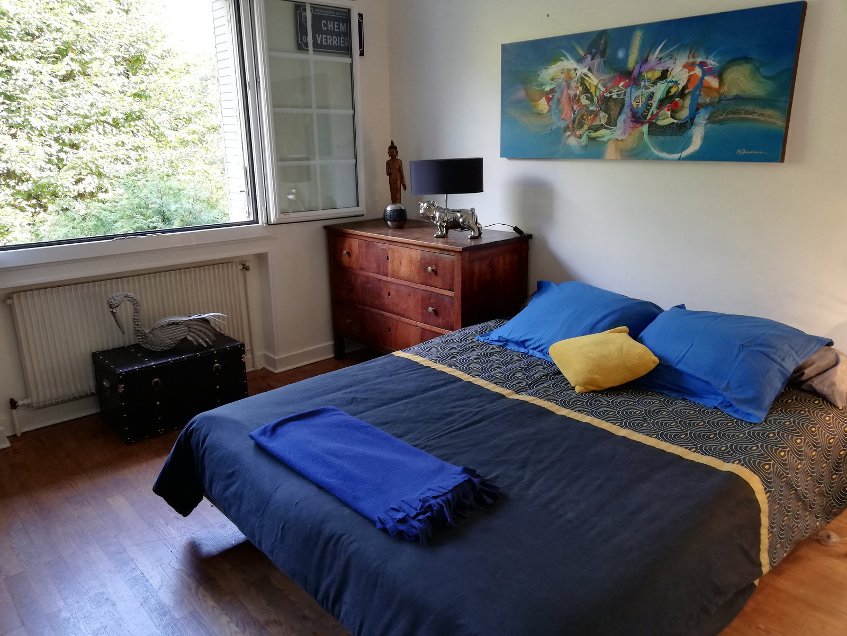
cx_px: 424
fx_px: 636
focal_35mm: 26
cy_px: 318
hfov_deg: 67.3
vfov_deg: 53.1
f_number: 2.2
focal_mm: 3.81
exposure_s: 1/50
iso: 125
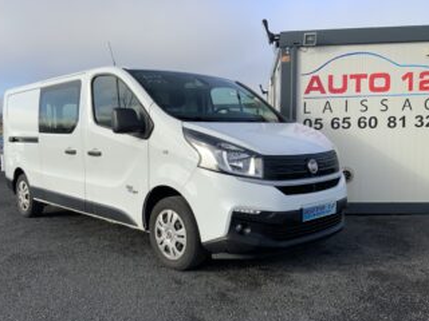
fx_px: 421
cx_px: 212
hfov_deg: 54.0
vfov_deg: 41.7
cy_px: 185
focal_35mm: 34
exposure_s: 1/1912
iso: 16
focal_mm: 3
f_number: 1.8
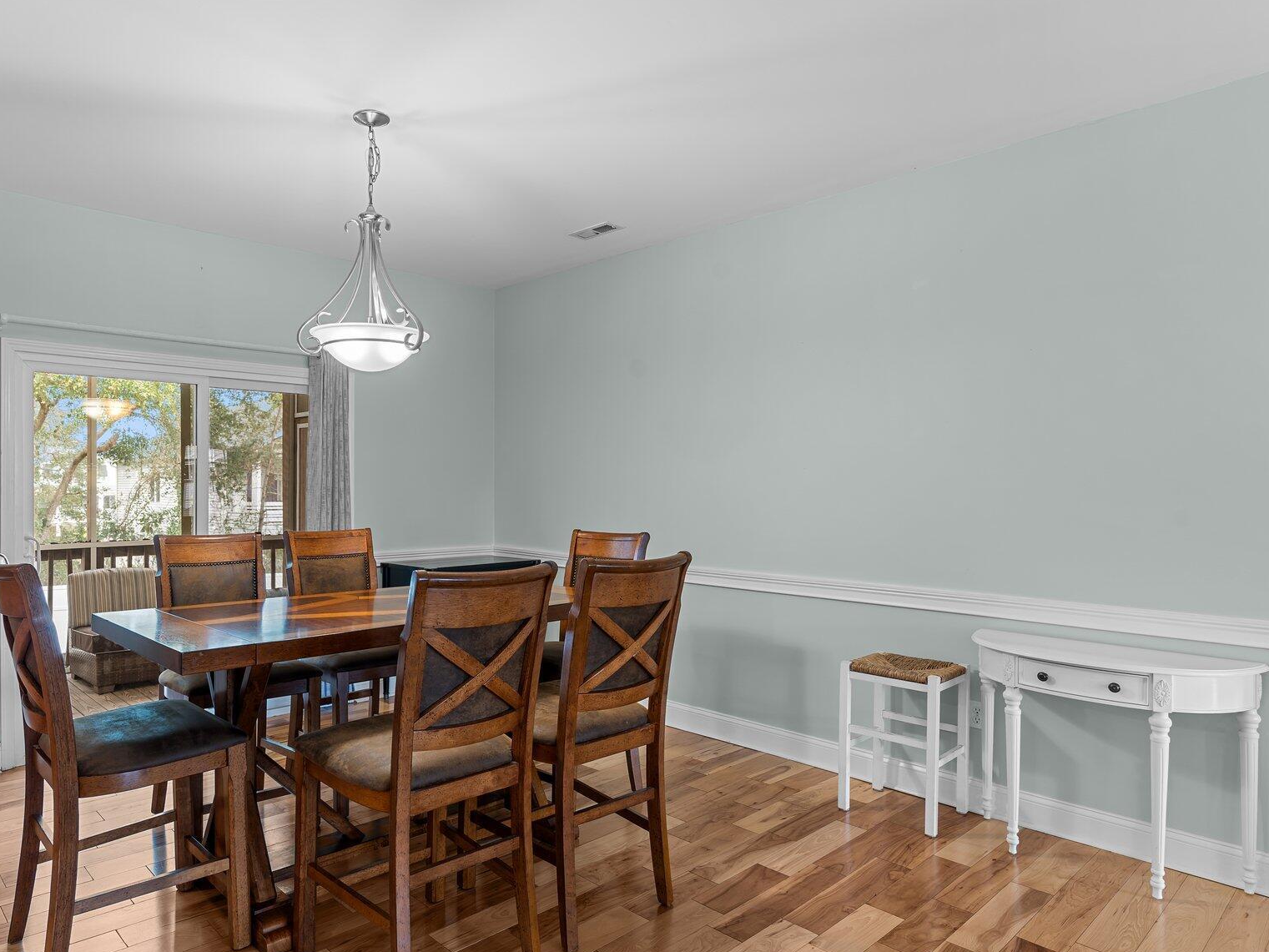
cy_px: 490
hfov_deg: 75.6
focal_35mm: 22
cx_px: 516
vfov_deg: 61.1
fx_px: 807
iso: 100
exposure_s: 6
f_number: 8
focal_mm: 17
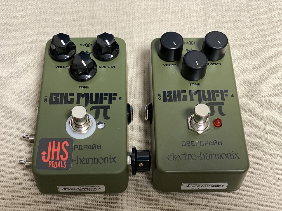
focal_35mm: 52
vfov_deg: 28.0
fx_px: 424
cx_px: 141
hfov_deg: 36.8
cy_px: 106
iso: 200
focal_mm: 6
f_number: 2
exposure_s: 1/33
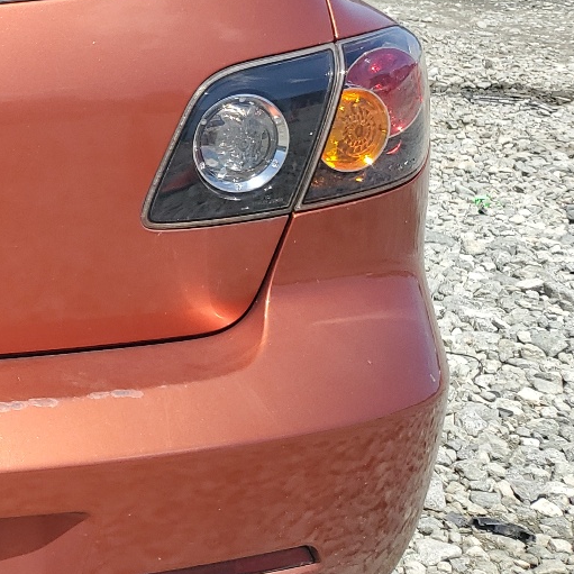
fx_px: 1351
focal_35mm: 72
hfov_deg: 20.6
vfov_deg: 23.8
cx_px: -276
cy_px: 156
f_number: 1.5
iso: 50
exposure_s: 1/2500
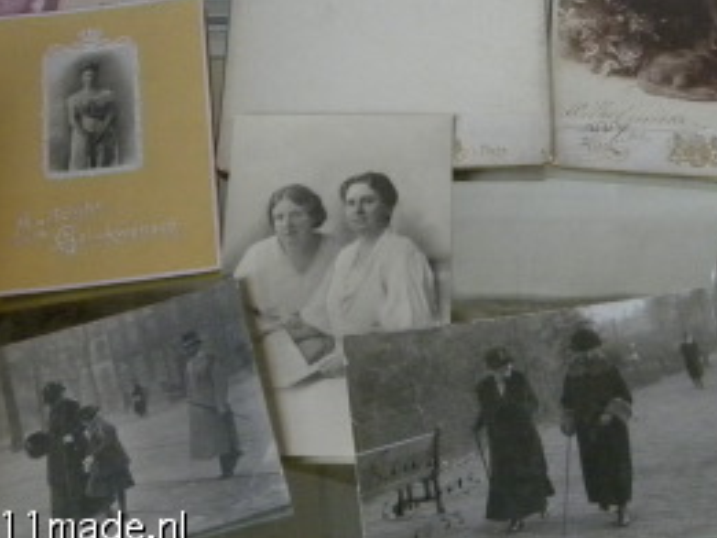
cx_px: 473
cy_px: -96
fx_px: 1679
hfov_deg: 24.0
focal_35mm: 81
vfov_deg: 17.4
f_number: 2.8
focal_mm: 5.9
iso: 400
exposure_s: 1/47.8
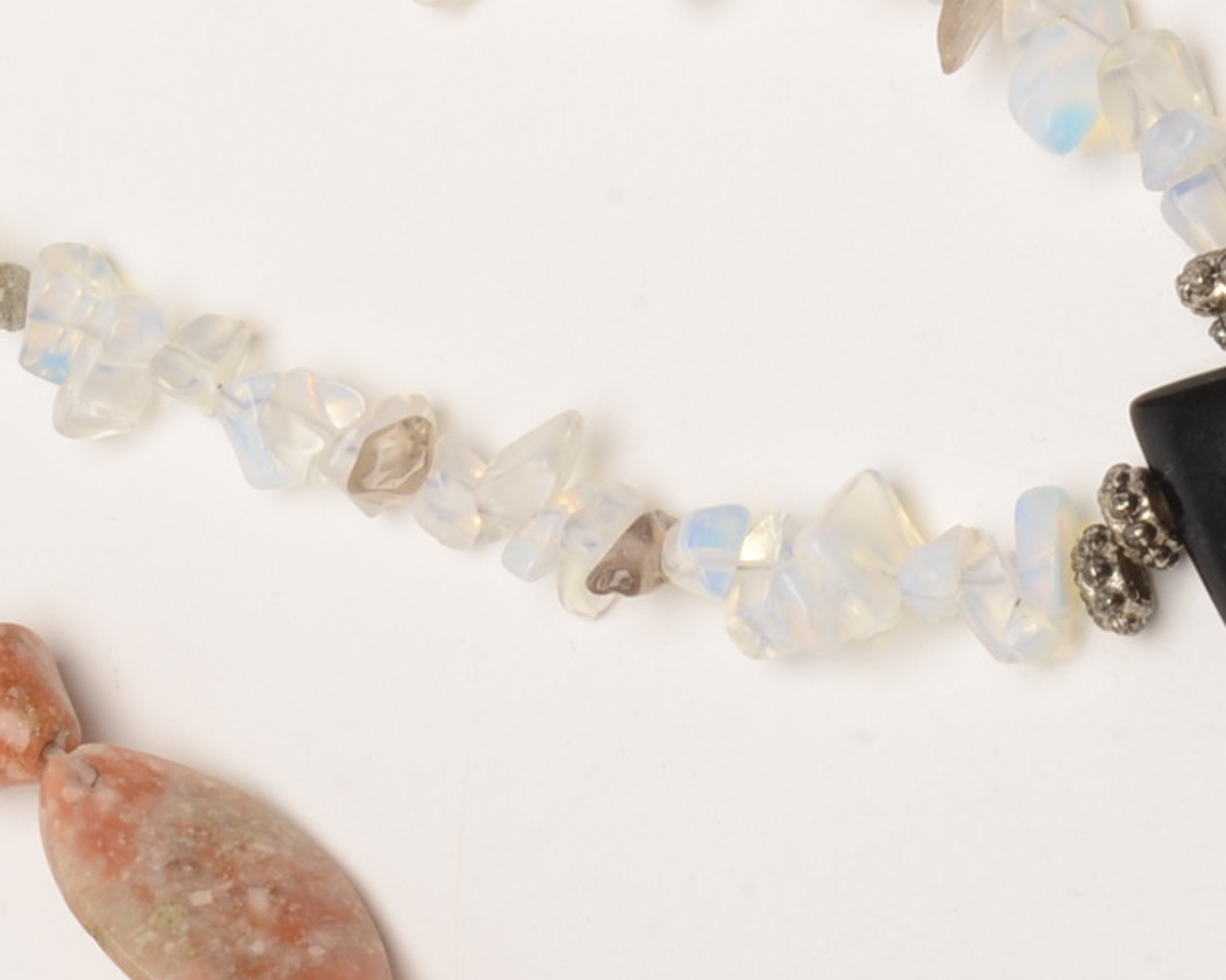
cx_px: 51
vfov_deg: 6.9
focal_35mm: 223
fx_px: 8093
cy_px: 331
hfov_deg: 8.6
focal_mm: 50
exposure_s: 1/160
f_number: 29
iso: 100
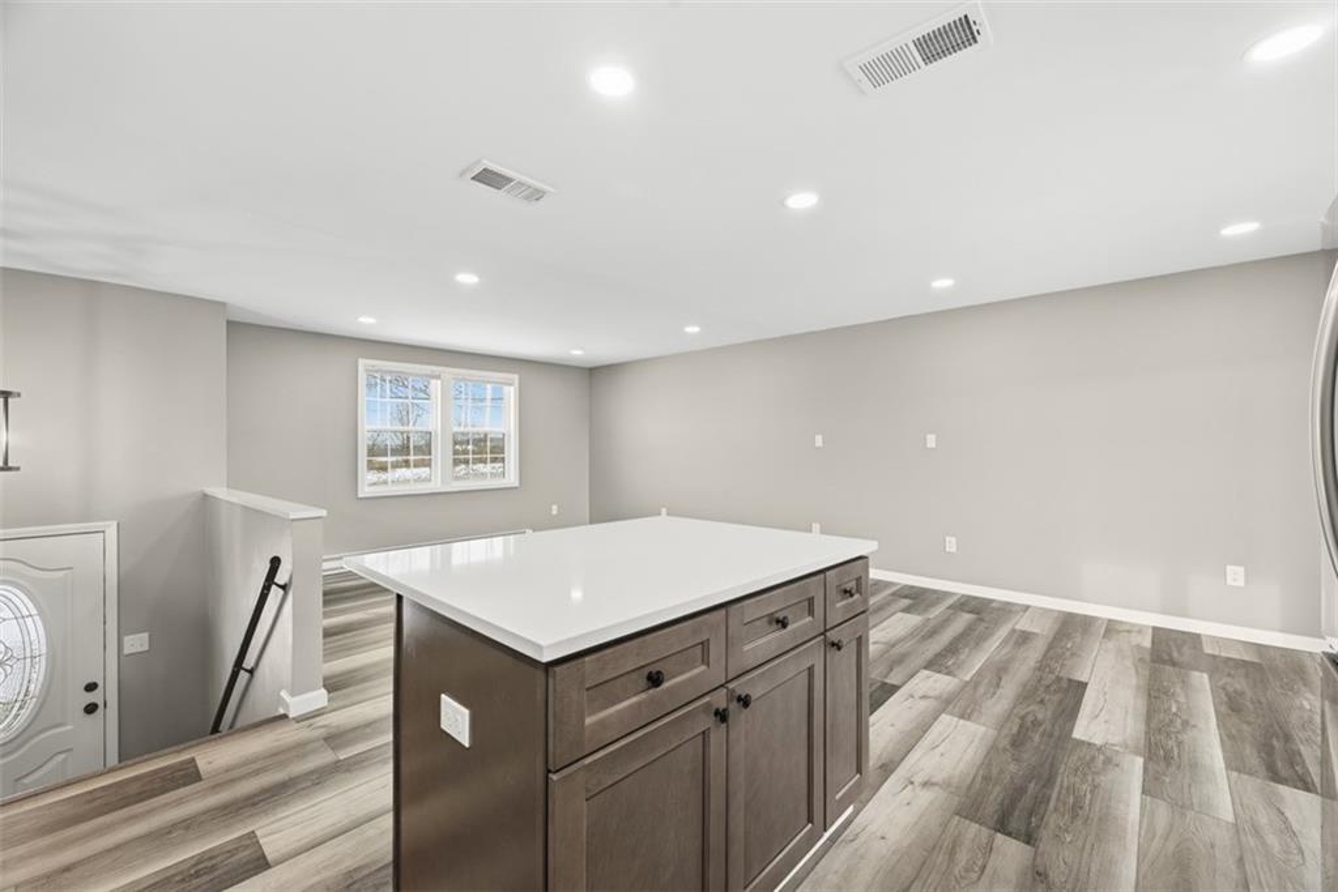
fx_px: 520
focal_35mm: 14
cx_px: 669
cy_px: 446
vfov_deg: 81.2
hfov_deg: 104.2
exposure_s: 1/250
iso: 400
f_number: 8
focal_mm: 14
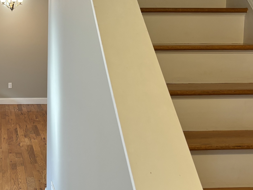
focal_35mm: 60
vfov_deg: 24.4
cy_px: 80
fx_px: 438
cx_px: 34
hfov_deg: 31.0
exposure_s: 1/60
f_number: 1.6
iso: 125
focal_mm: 5.96
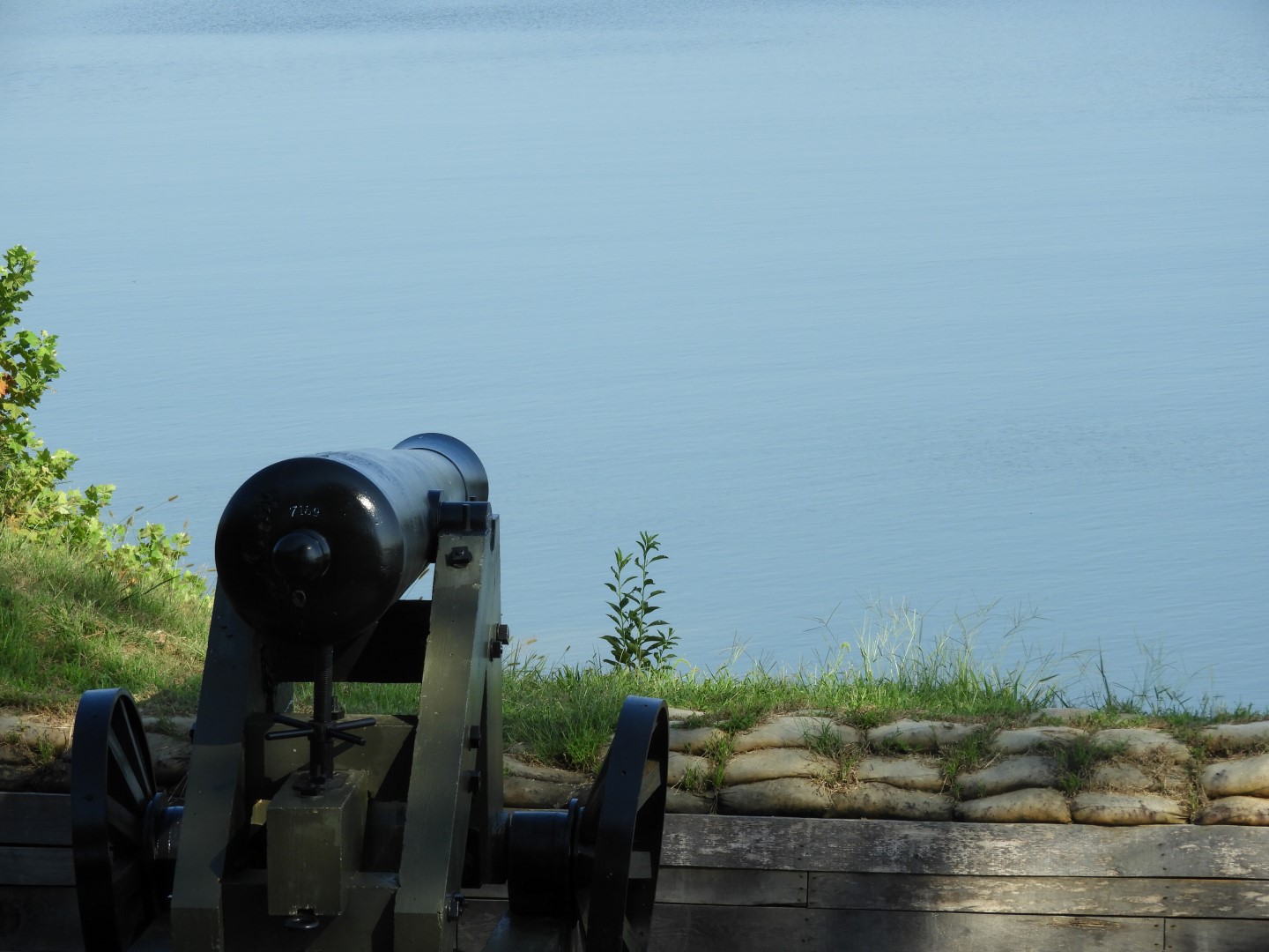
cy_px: 476
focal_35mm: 250
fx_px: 9165
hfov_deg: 7.9
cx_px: 634
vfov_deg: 5.9
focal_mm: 44.8
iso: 100
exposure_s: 1/400
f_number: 5.5
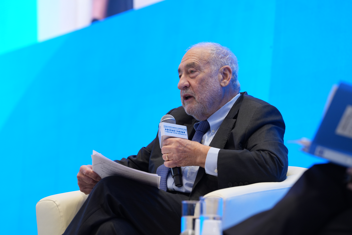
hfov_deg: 10.6
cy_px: 118
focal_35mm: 194
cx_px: 176
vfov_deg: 7.1
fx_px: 1897
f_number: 4
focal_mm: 194
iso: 1000
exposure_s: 1/125
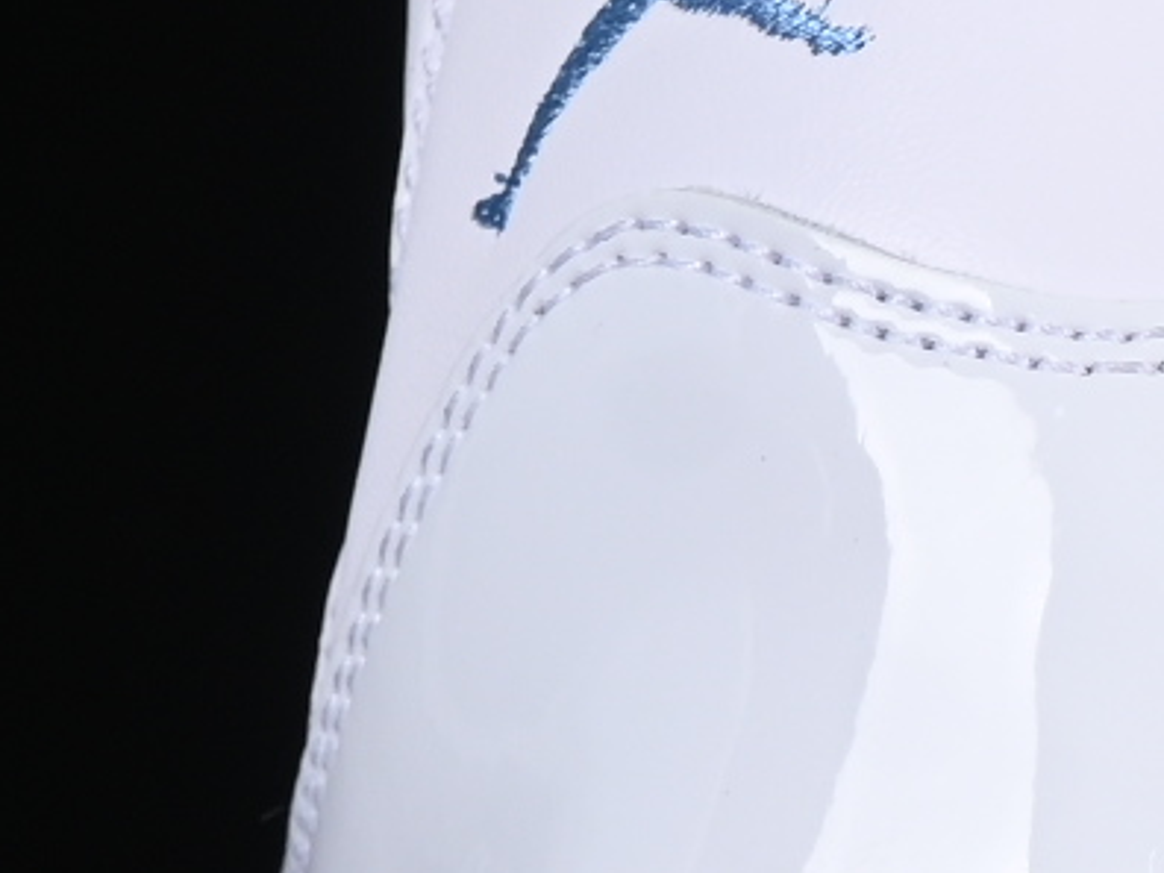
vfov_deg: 2.9
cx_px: 1919
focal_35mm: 507
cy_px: 350
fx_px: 17048
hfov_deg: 3.9
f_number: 8
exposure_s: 1/125
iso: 160
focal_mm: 50
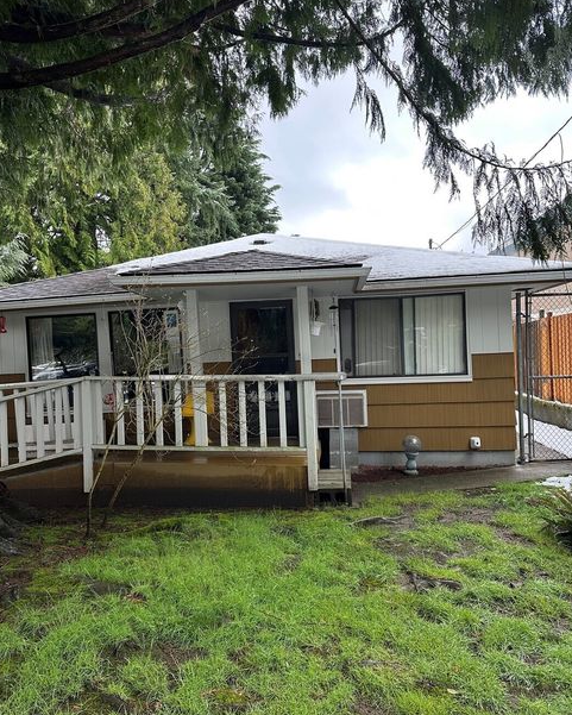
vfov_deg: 66.0
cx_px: 288
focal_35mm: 26
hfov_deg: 54.9
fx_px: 550
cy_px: 372
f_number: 1.78
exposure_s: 1/650
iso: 80
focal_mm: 6.86
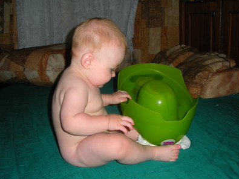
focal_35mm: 41
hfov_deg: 45.7
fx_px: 283
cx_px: 122
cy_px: 99
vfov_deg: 35.2
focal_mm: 6.3
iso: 64
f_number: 3.5
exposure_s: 1/60
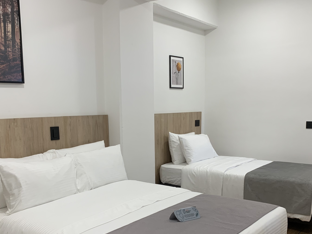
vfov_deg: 36.4
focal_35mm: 39
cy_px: 157
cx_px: 145
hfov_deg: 47.8
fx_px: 352
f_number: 1.8
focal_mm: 4.25
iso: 80
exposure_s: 1/120
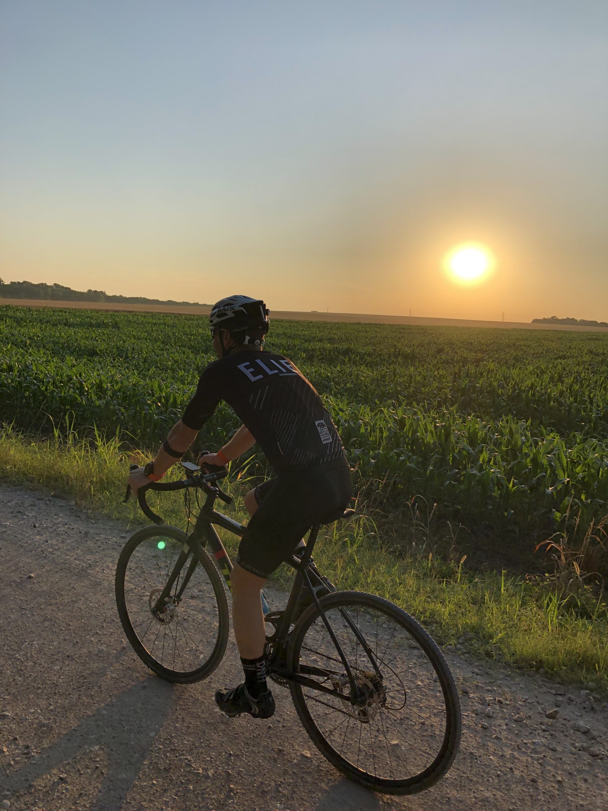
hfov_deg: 49.7
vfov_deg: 63.4
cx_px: 304
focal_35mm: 28
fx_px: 656
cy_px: 406
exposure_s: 1/2024
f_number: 1.8
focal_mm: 3.99
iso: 20
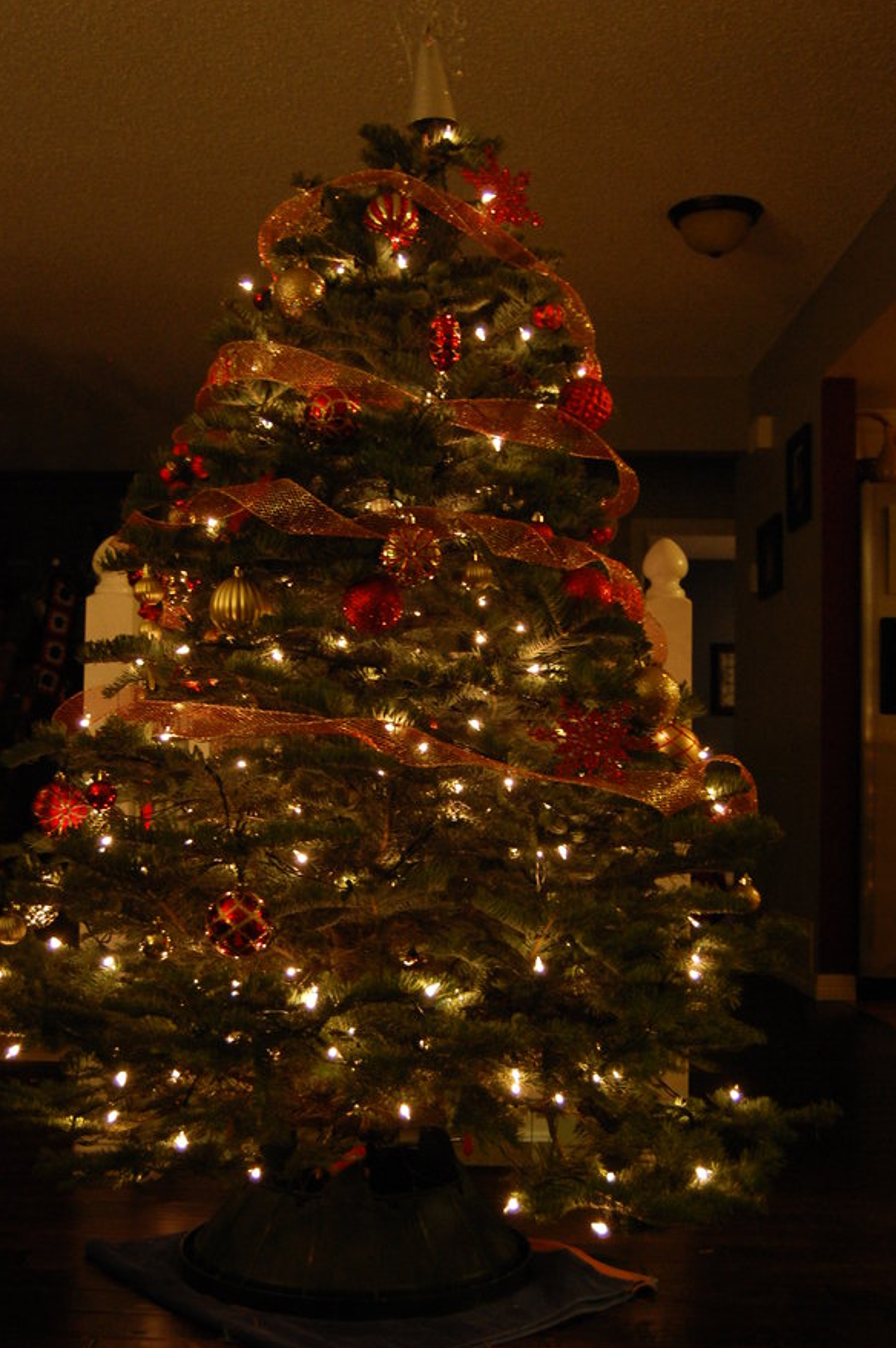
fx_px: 1570
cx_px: 395
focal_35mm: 42
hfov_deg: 31.8
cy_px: 740
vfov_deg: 46.4
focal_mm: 24
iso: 800
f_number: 4
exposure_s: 1/13
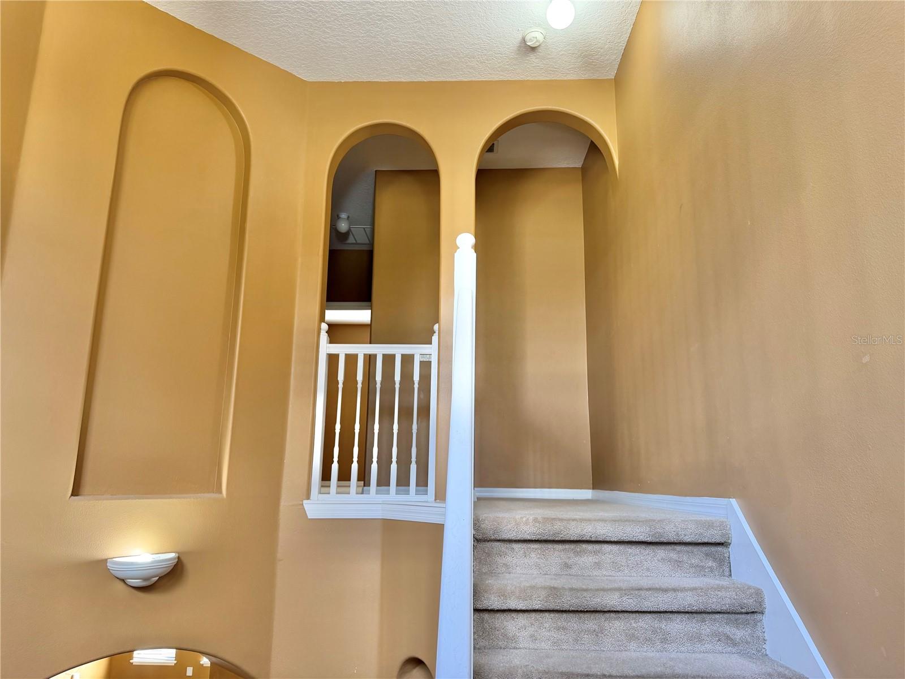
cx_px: 452
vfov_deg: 56.8
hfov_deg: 71.6
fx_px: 627
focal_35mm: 24
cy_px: 340
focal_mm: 6.76
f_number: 1.78
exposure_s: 1/60
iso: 160
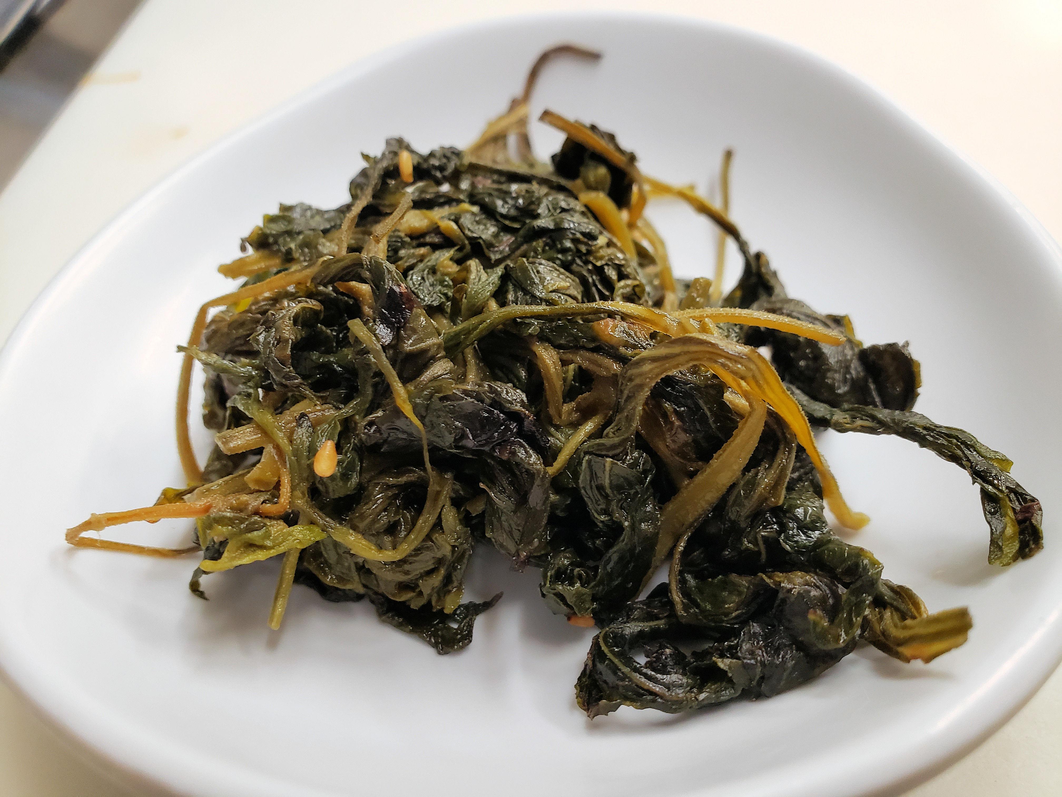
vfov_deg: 53.1
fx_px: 798
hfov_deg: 67.3
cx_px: 531
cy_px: 398
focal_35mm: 26
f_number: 2.4
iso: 320
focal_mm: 4.3
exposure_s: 1/60
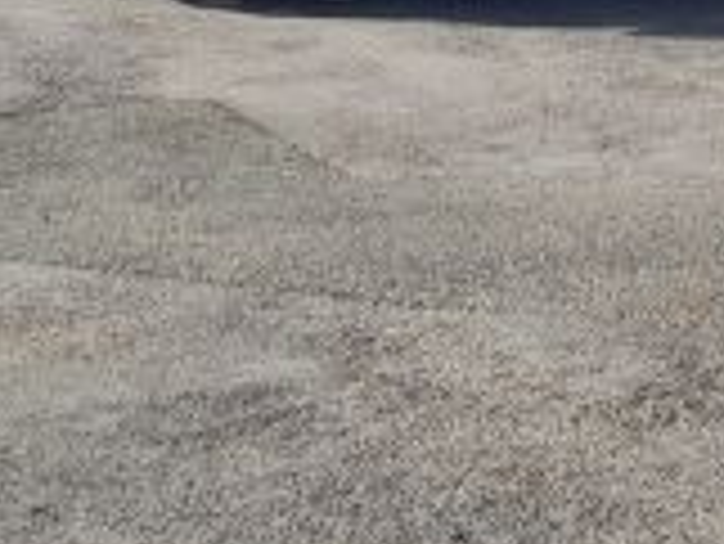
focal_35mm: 153
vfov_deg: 9.2
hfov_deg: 11.7
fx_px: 3202
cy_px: -519
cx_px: 1408
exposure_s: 1/1912
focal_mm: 5.4
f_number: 1.8
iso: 50
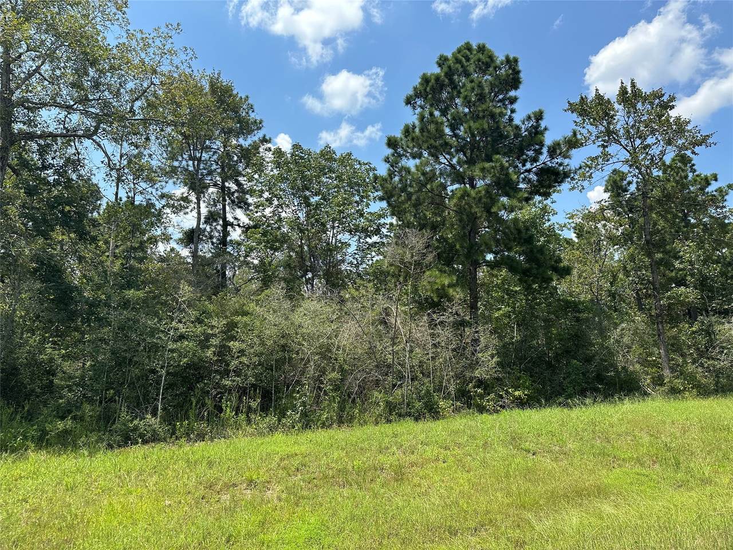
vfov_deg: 56.8
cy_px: 275
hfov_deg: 71.6
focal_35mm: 24
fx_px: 508
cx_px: 366
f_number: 1.78
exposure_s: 1/3155
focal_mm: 6.86
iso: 80
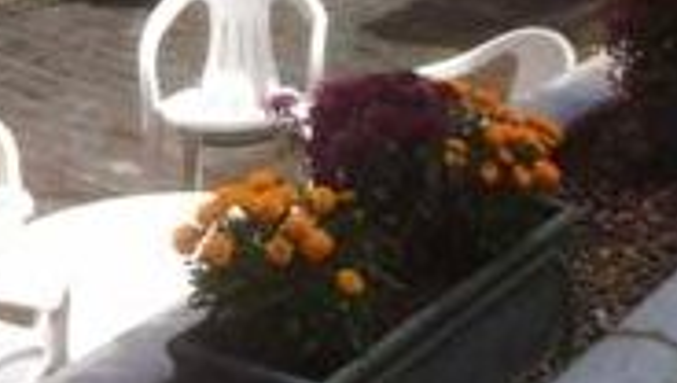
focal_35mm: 90
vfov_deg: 12.5
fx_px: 1617
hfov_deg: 23.6
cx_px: 372
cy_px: -282
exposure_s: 1/2160
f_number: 2.2
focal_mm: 4.15
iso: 32
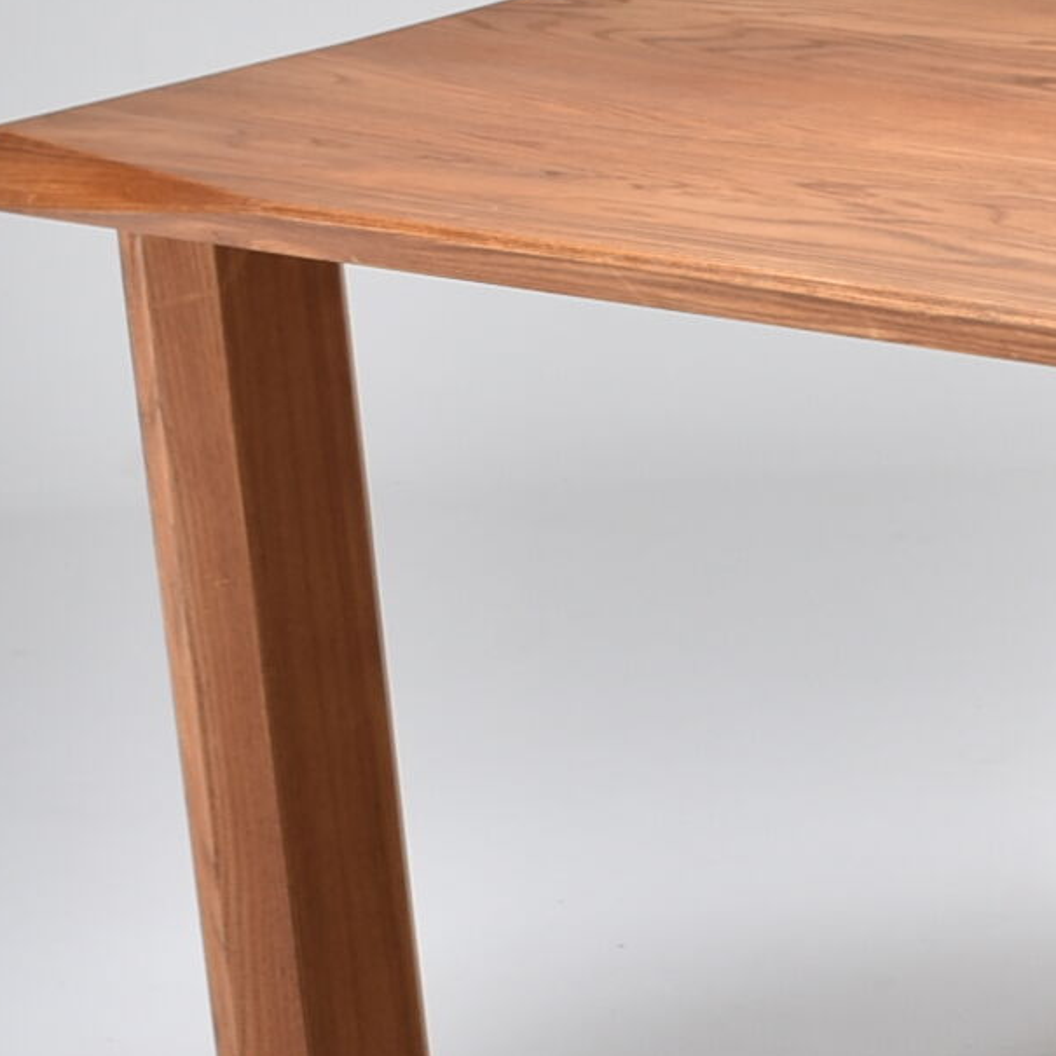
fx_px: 6320
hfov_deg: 9.0
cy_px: 883
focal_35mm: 183
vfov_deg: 9.5
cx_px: 2089
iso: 100
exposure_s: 1/200
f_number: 5.6
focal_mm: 29
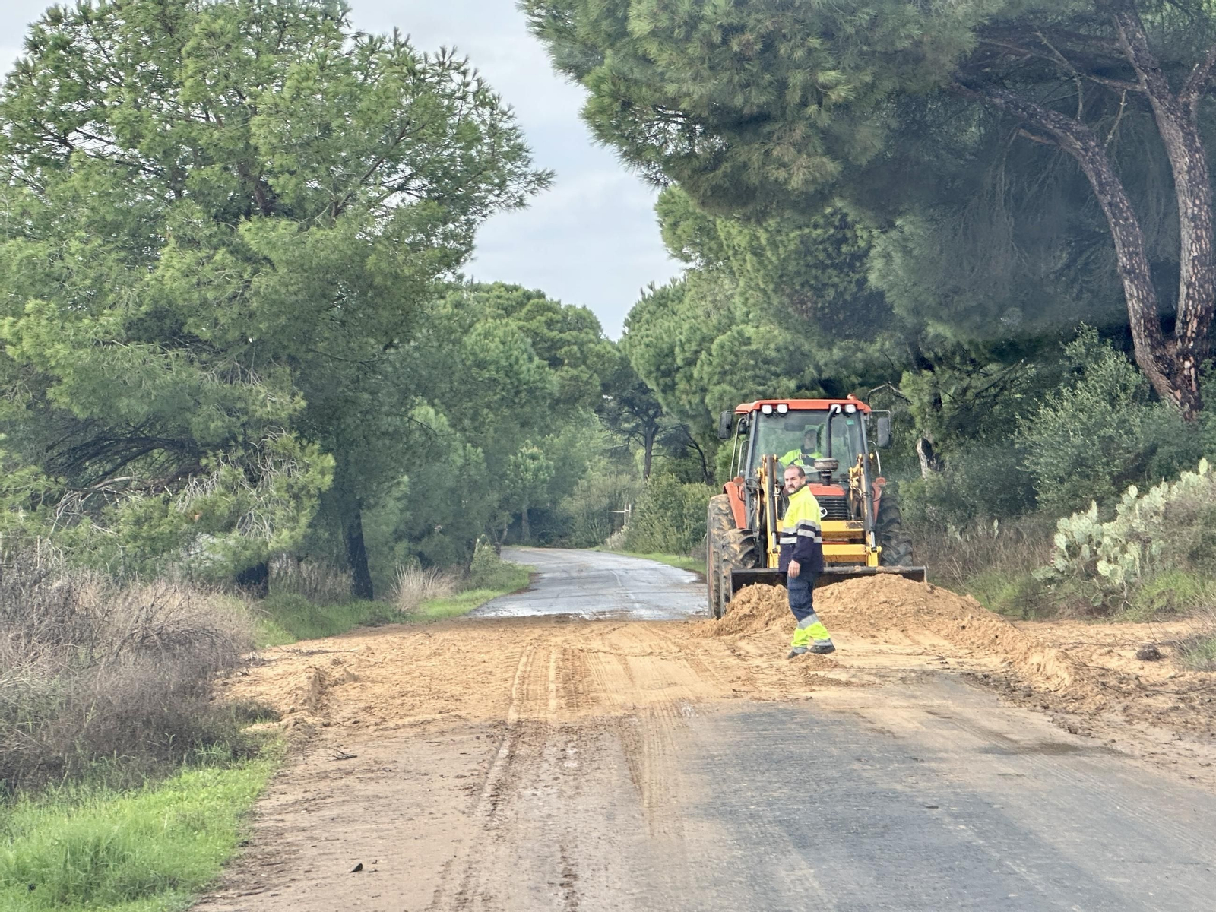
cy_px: 456
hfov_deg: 25.3
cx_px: 608
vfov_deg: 19.1
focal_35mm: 77
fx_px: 2705
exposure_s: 1/99
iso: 40
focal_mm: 9
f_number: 2.8
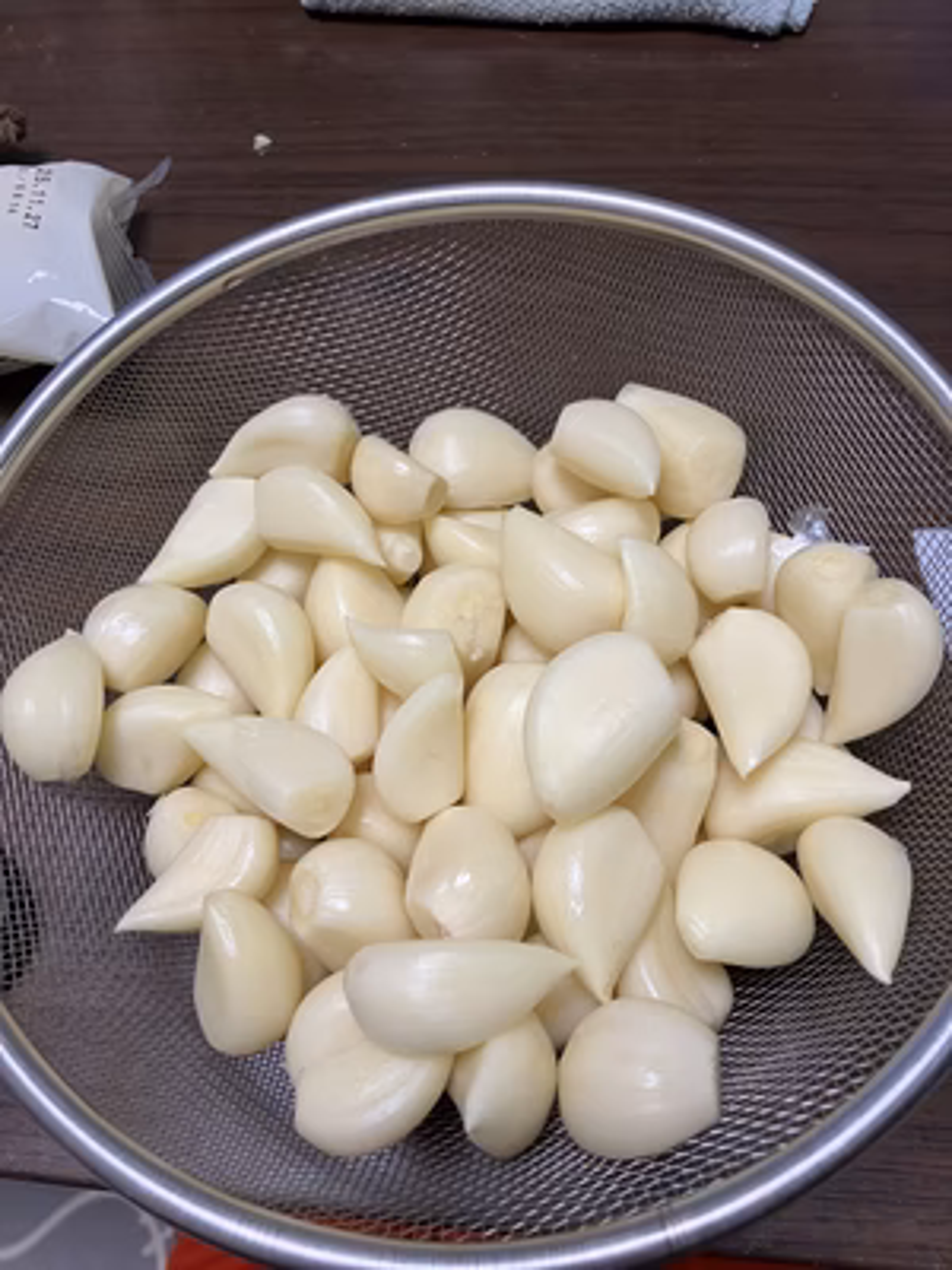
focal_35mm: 28
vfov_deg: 63.4
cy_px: 635
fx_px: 1027
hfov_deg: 49.7
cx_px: 476
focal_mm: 3.99
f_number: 1.8
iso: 125
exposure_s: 1/50
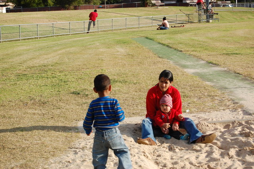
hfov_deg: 24.6
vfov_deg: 16.5
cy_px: 84
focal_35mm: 82
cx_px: 127
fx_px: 582
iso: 200
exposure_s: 1/320
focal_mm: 55
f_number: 9
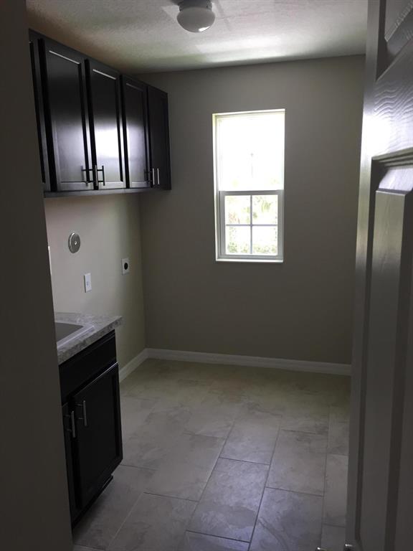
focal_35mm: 29
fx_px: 461
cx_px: 206
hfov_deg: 48.2
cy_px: 276
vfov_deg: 61.7
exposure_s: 1/30
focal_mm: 4.15
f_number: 2.2
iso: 32
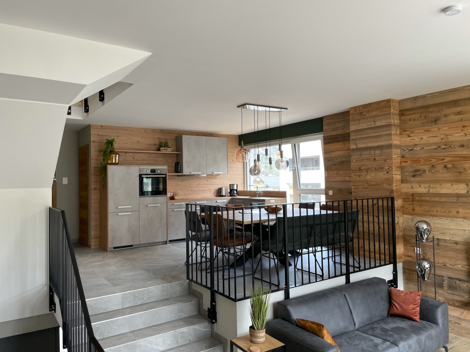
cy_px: 176
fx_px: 353
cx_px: 235
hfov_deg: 67.3
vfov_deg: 53.0
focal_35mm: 26
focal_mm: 4.2
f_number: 1.6
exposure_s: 1/121
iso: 100
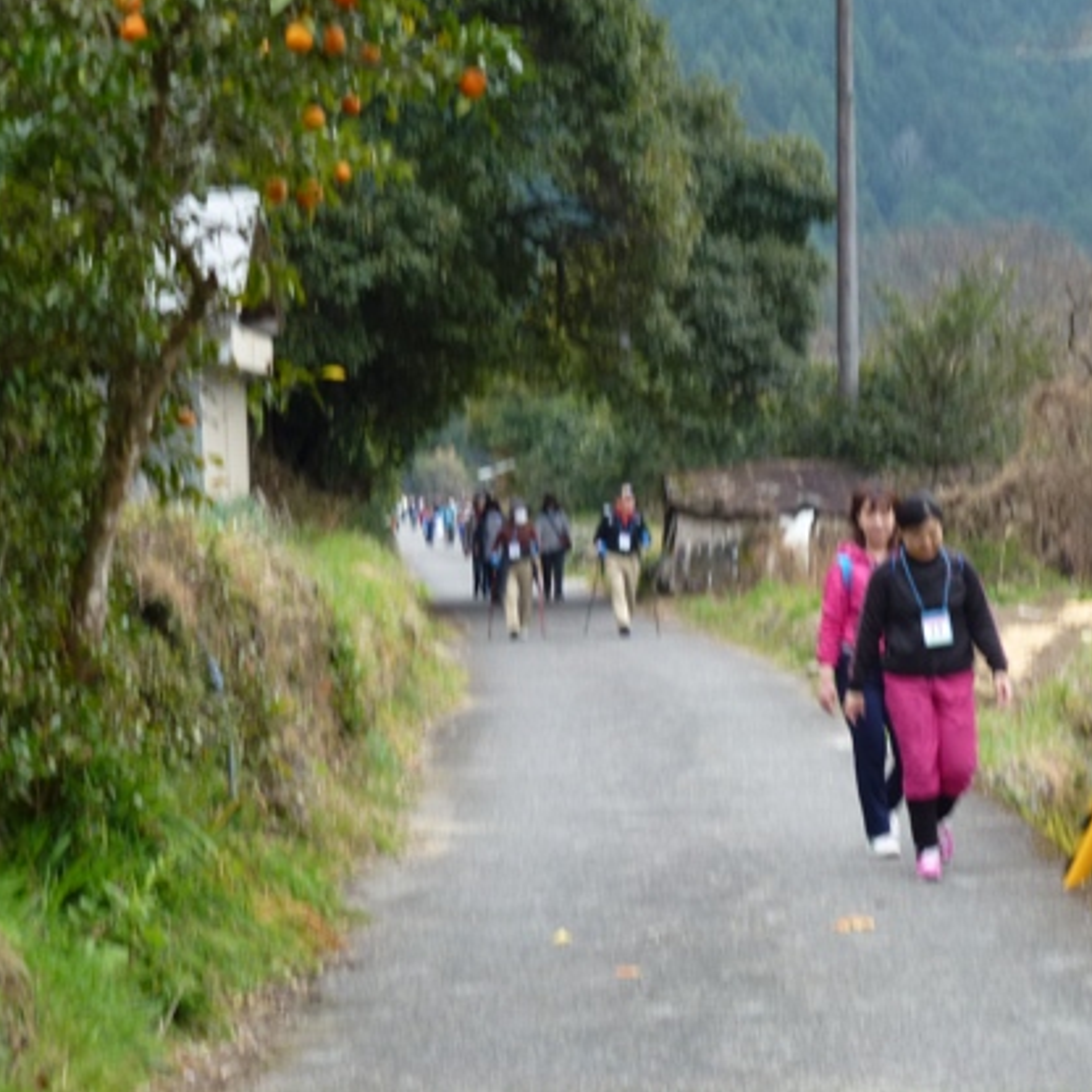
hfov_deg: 14.1
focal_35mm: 124
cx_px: 672
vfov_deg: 14.1
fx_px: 4426
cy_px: 545
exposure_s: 1/80
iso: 160
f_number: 5
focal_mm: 18.7
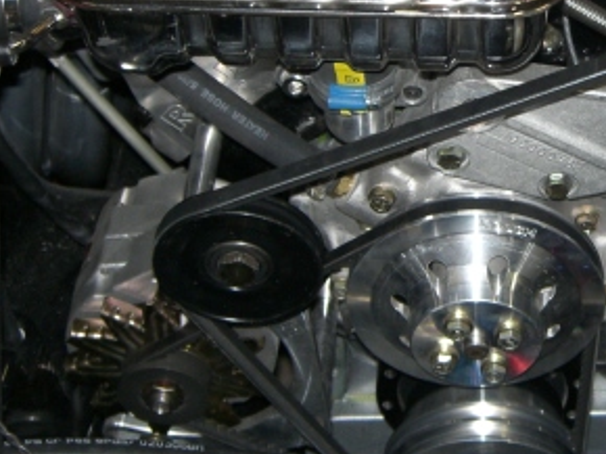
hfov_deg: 22.8
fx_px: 1469
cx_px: 518
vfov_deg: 17.5
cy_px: 117
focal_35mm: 84
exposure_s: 1/60
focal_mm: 7.9
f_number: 2.8
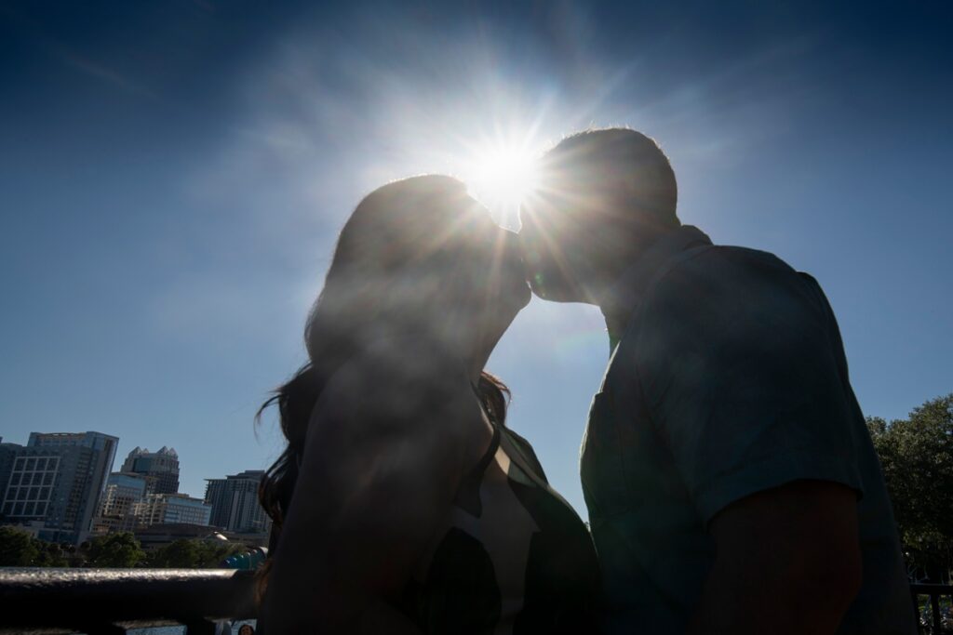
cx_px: 476
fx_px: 582
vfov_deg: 57.2
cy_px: 318
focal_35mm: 22
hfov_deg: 78.6
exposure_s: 1/250
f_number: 14
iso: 100
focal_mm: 22
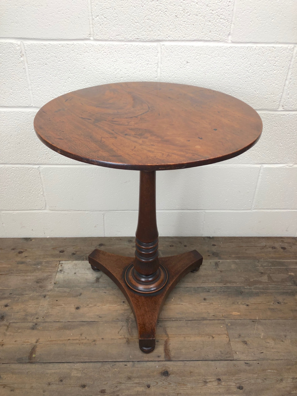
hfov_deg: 49.7
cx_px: 148
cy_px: 198
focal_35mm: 28
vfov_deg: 63.4
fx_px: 320
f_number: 1.8
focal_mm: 4
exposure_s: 1/100
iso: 40
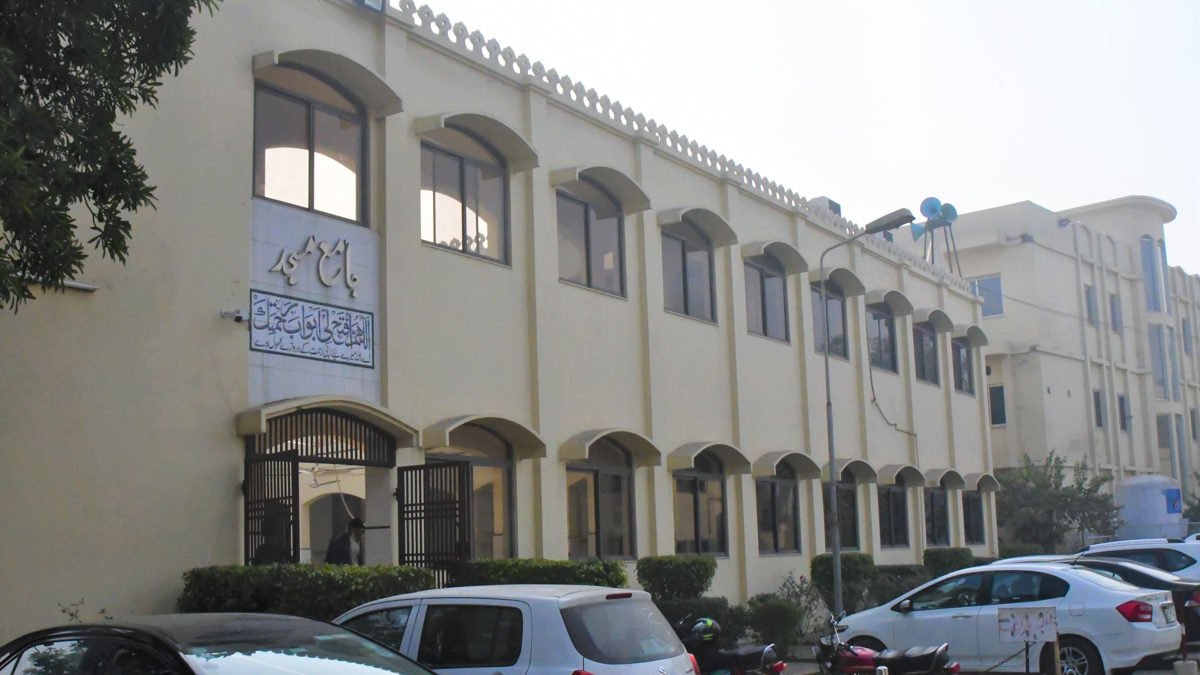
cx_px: 597
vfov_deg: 31.1
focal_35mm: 38
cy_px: 395
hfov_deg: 52.8
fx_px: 1209
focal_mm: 24
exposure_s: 1/3200
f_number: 22
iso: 6400
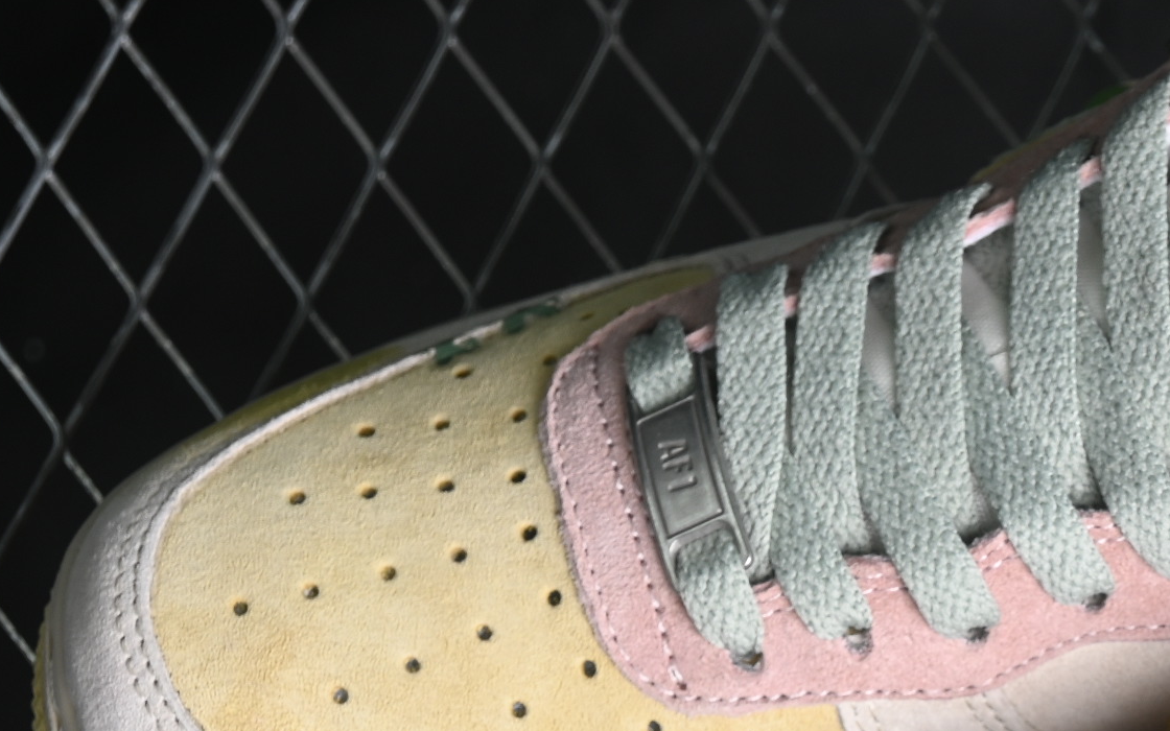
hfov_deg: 10.9
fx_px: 6058
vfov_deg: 6.9
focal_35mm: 190
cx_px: 1173
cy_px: 871
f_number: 6.3
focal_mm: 50
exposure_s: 1/60
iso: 160
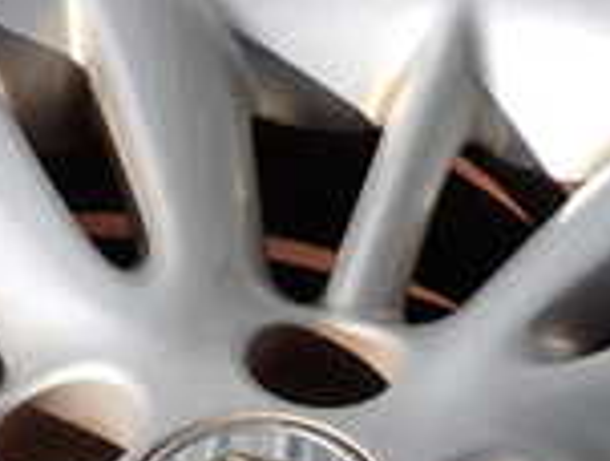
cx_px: 214
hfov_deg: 17.6
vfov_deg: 12.6
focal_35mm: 111
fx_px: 1961
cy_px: 744
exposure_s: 1/200
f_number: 9
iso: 100
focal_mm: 5.05
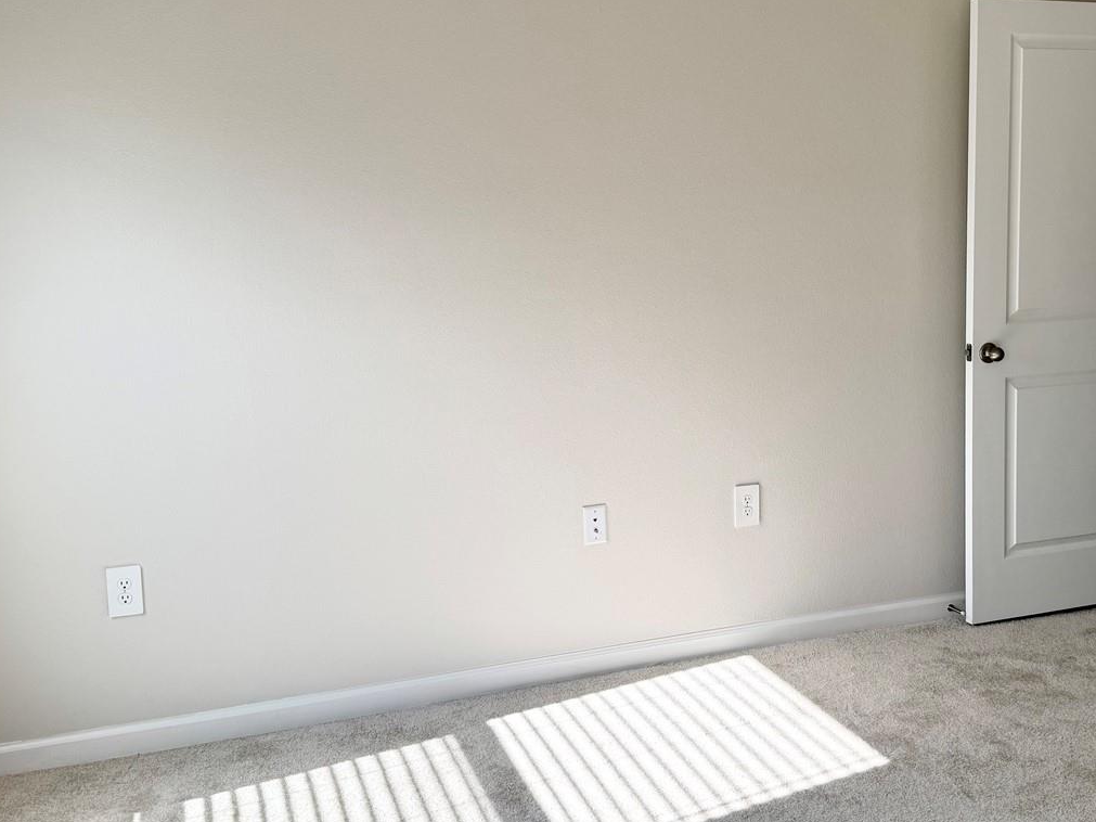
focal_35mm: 38
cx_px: 663
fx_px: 1203
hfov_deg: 48.7
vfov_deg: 37.6
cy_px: 351
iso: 80
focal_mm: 6.76
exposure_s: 1/739
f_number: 1.78
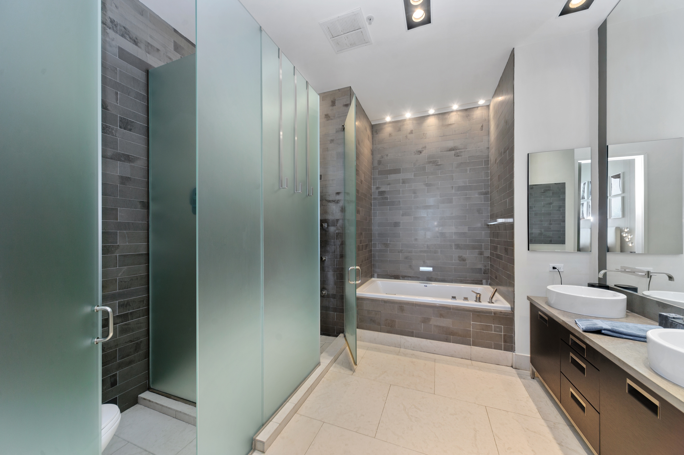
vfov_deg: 89.9
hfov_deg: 112.7
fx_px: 228
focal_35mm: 12
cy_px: 228
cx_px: 342
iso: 200
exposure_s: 1/2
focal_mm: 12
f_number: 8
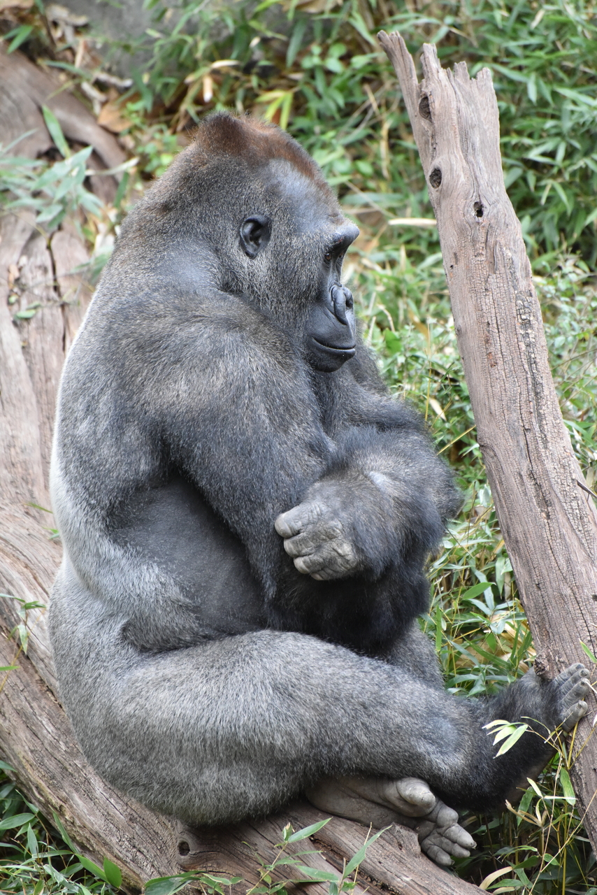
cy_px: 448
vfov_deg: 7.9
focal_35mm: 260
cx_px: 298
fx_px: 6463
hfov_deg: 5.3
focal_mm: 260
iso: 4500
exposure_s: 1/640
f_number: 5.6
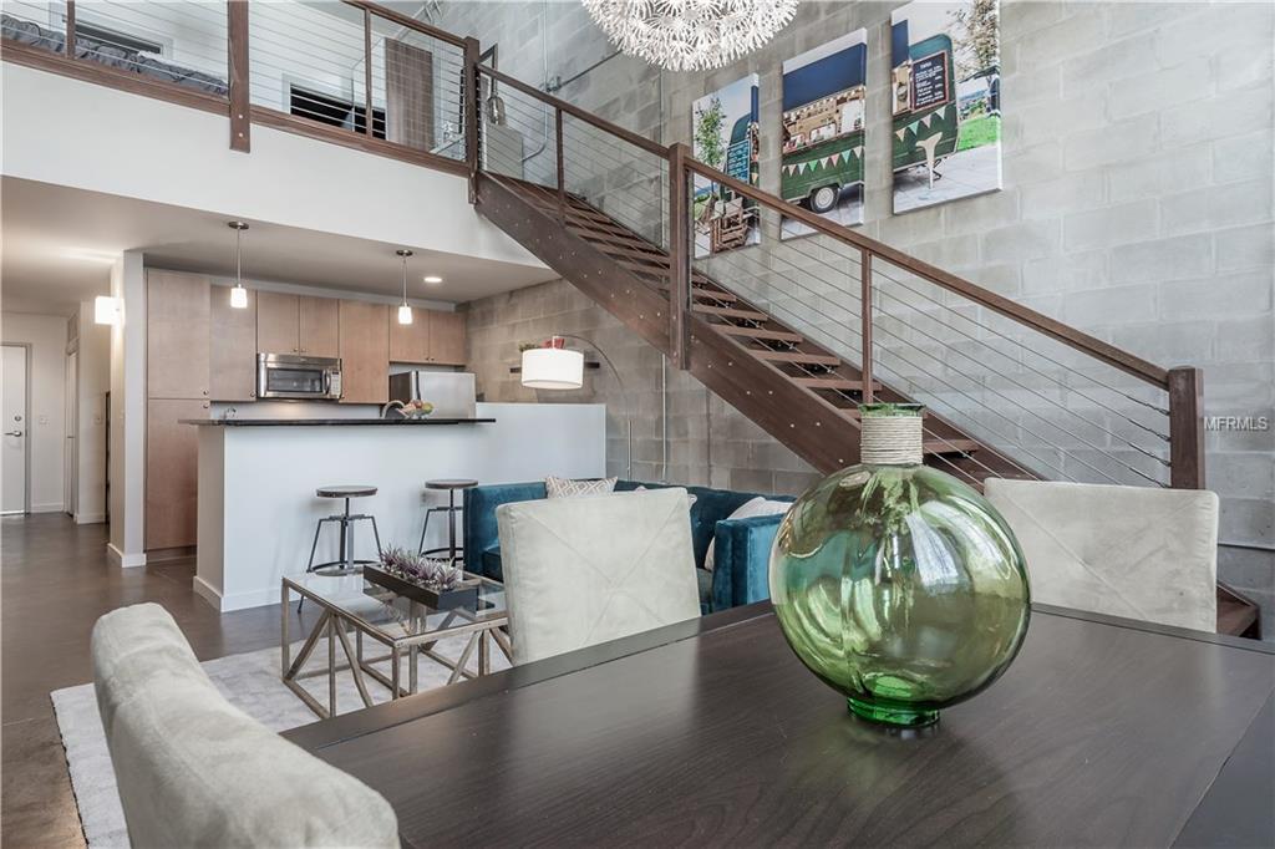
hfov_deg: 84.0
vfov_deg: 61.9
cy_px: 424
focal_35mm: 20
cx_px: 638
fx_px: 708
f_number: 11
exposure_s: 1/10
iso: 320
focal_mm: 20
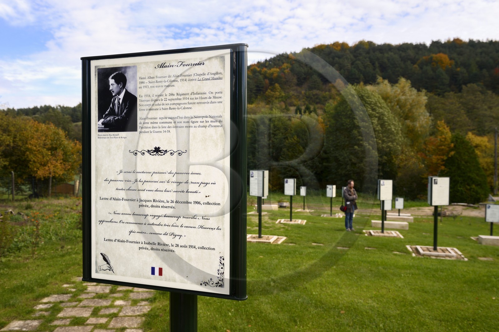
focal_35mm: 32
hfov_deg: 58.8
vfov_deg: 41.0
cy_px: 166
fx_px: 443
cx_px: 250
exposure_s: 1/250
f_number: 10
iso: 400
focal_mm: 32
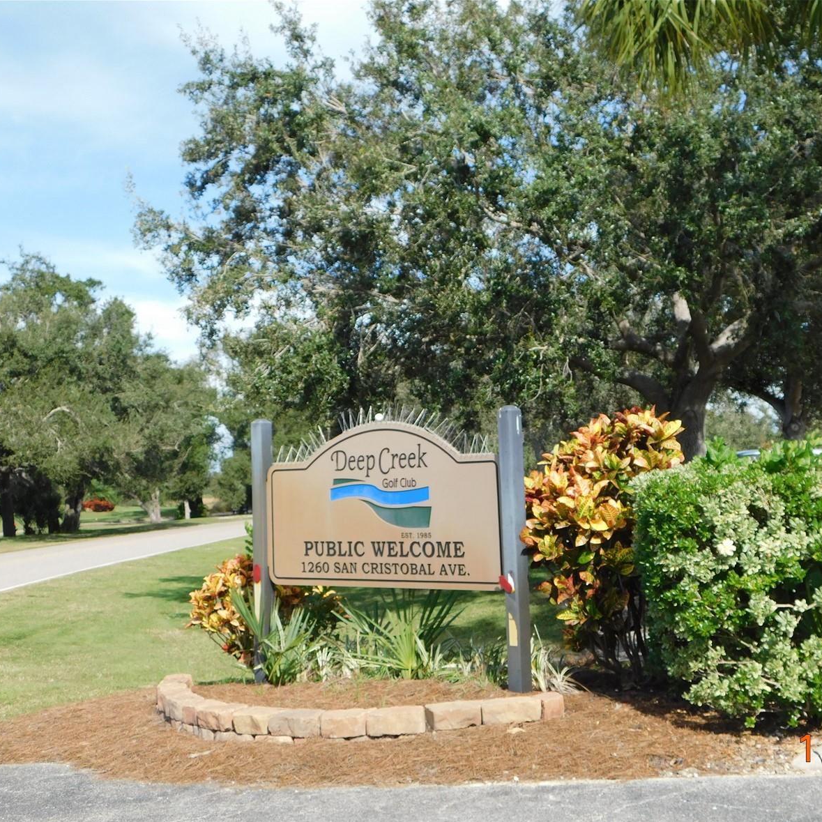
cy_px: 418
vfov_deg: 31.6
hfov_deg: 31.4
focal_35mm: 54
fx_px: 1451
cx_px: 538
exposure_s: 1/800
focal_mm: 8
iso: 125
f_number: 3.7
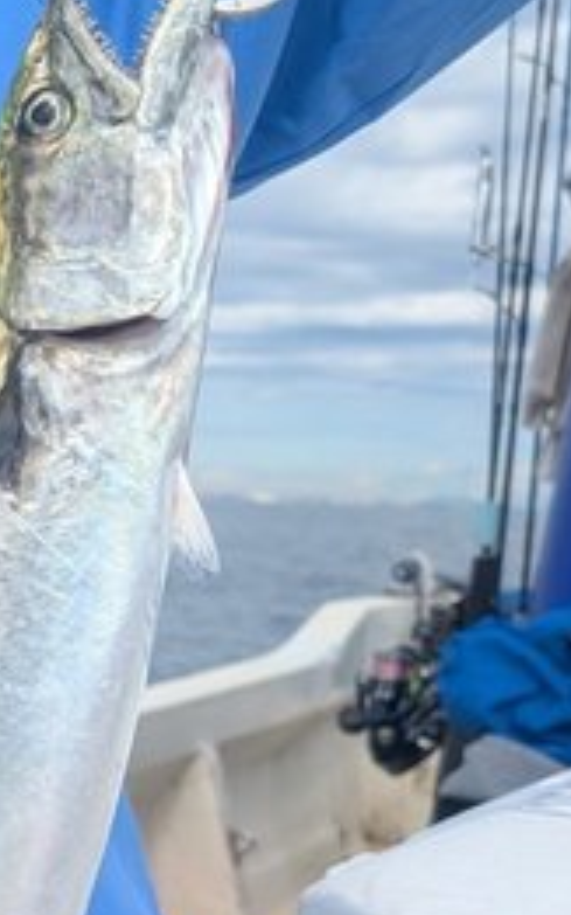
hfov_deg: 14.4
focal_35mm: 83
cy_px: 883
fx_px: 2068
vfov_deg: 24.0
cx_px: -347
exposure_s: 1/867
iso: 19
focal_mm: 6.9
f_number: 1.68
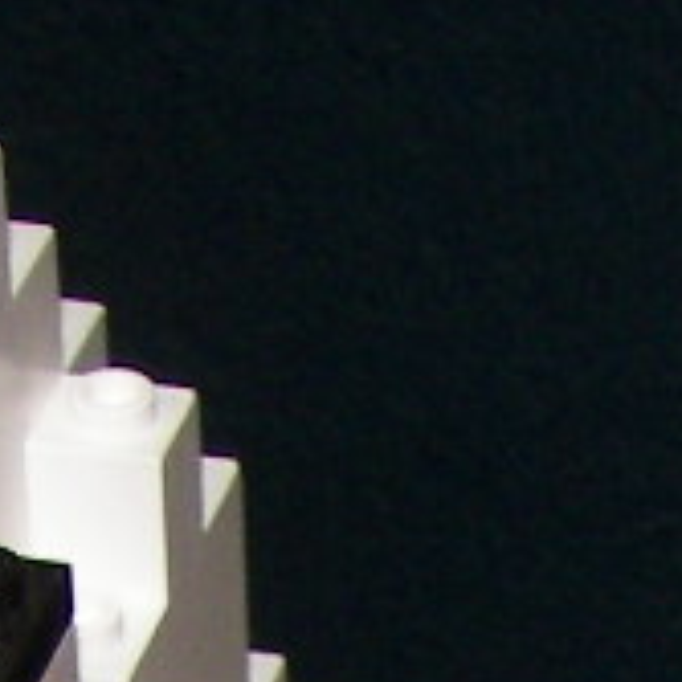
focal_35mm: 244
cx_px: 862
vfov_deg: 6.7
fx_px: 5439
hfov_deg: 7.1
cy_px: 1846
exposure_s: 1/30
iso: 100
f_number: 2.8
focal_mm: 6
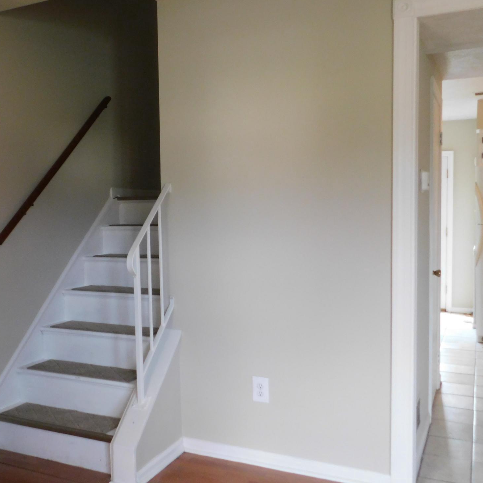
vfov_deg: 44.9
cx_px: 169
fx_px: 584
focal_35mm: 37
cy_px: 241
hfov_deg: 44.4
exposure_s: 1/30
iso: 400
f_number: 3.2
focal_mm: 5.3
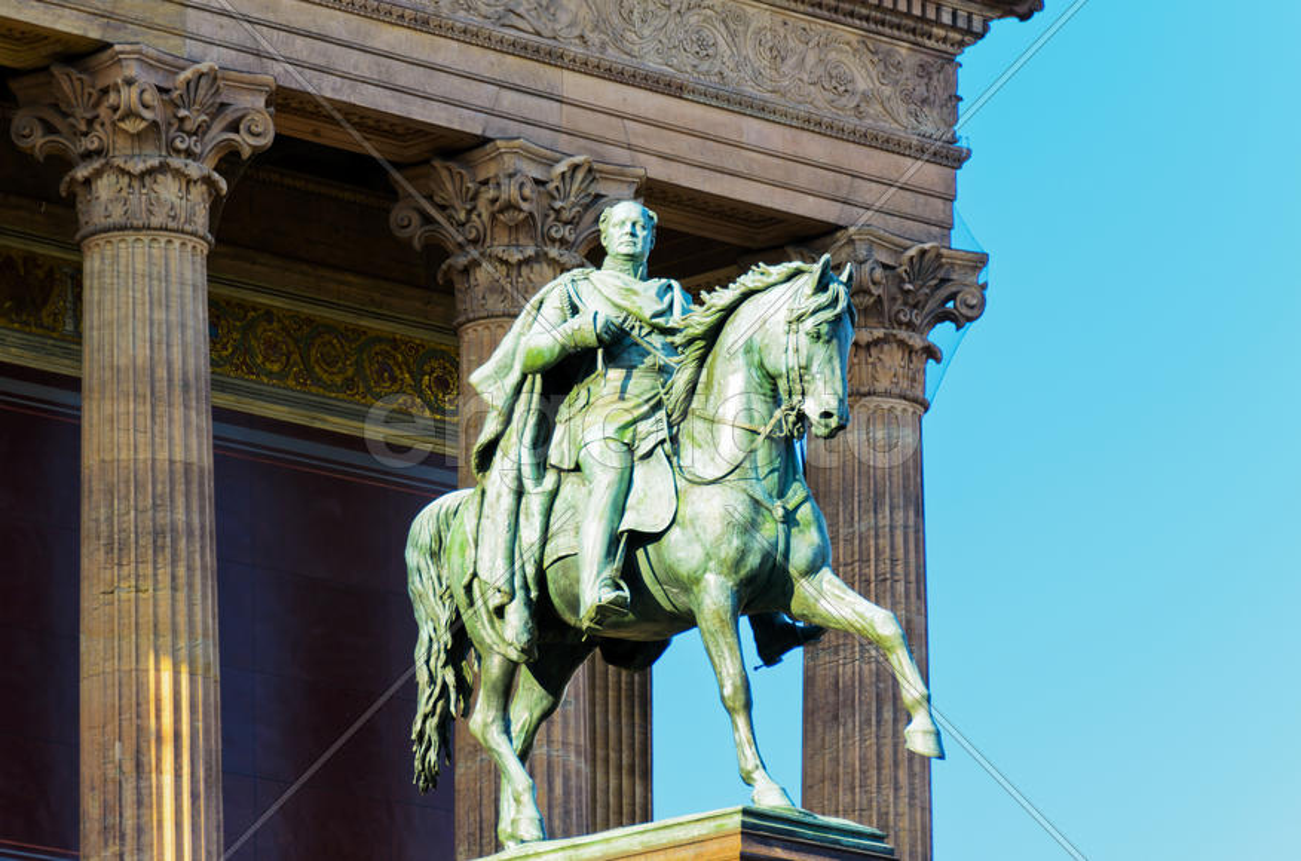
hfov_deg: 8.6
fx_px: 8654
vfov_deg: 5.7
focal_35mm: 240
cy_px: 430
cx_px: 650
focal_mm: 160
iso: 100
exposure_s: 1/180
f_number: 5.6
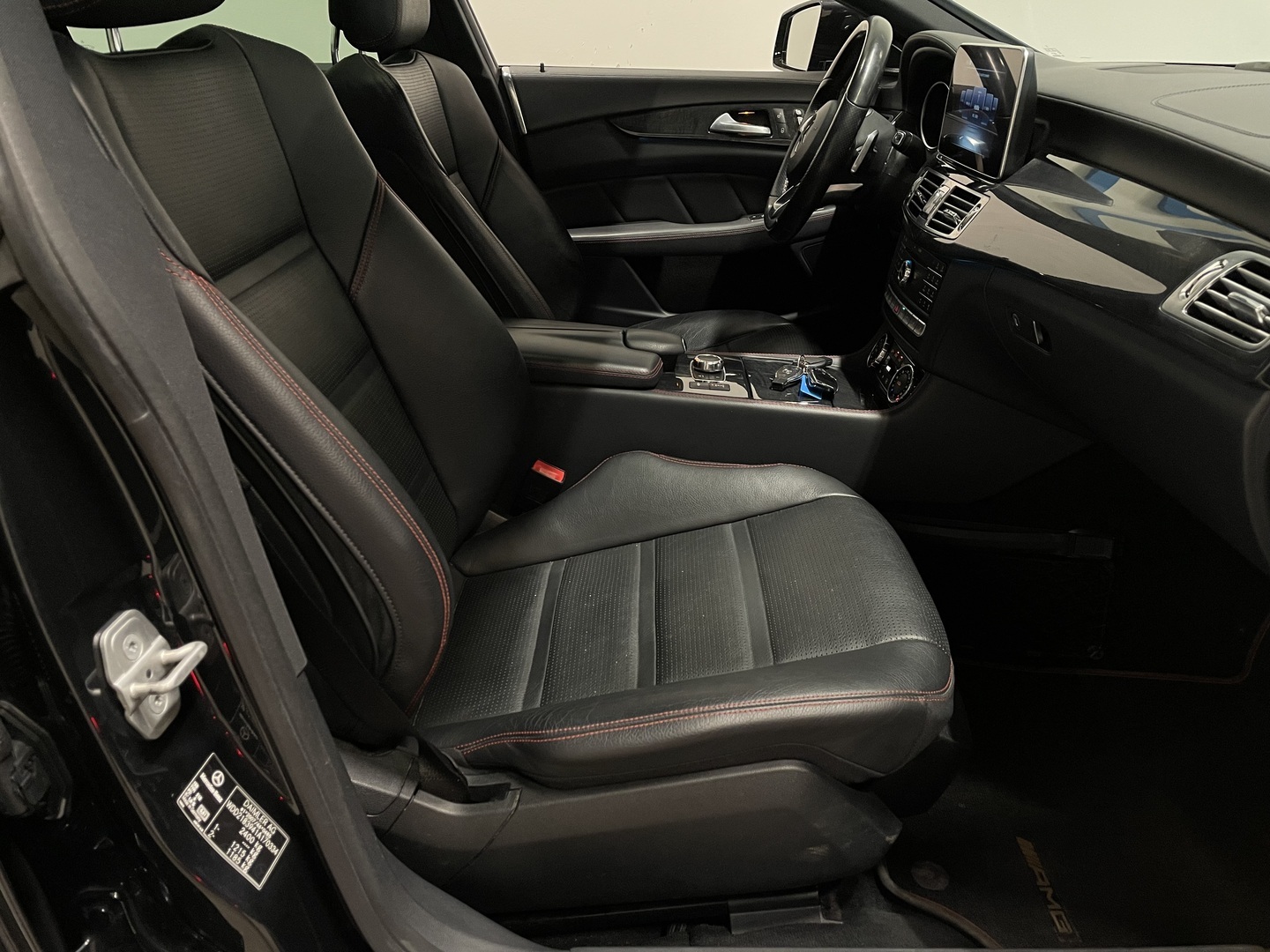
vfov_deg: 53.1
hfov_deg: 67.3
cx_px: 635
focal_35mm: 26
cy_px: 476
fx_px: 954
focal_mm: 4.2
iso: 250
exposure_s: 1/50
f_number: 1.6
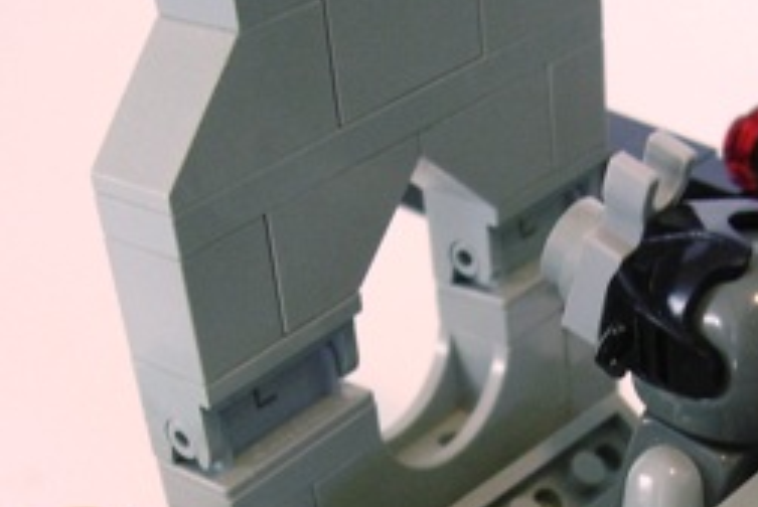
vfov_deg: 17.7
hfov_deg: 26.7
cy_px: 528
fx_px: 1581
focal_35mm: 75
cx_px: 557
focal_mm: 5.6
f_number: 2.7
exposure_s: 1/15
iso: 160
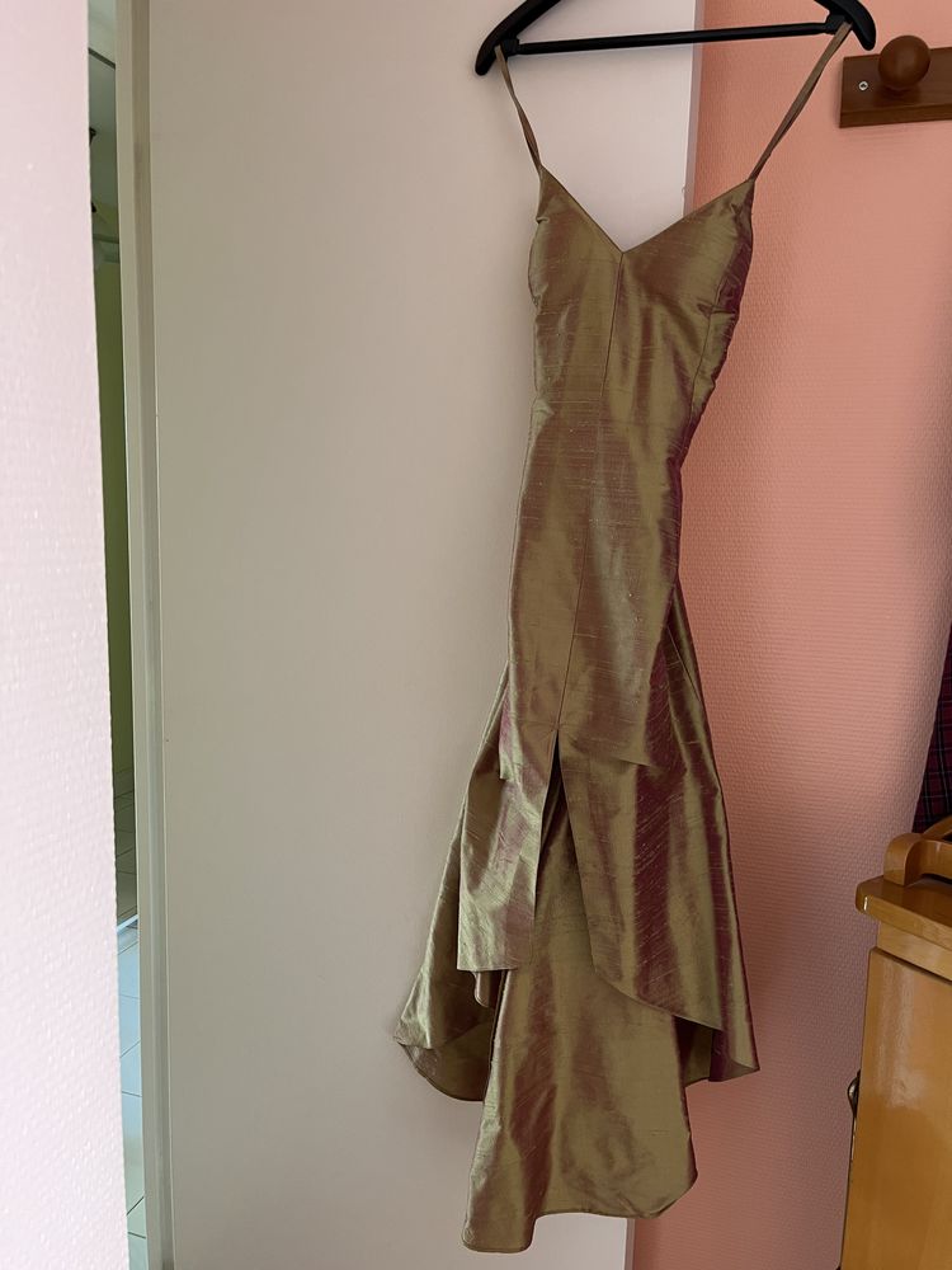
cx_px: 476
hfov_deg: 53.1
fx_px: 953
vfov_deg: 67.3
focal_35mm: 26
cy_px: 635
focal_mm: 5.1
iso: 250
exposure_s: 1/60
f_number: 1.6
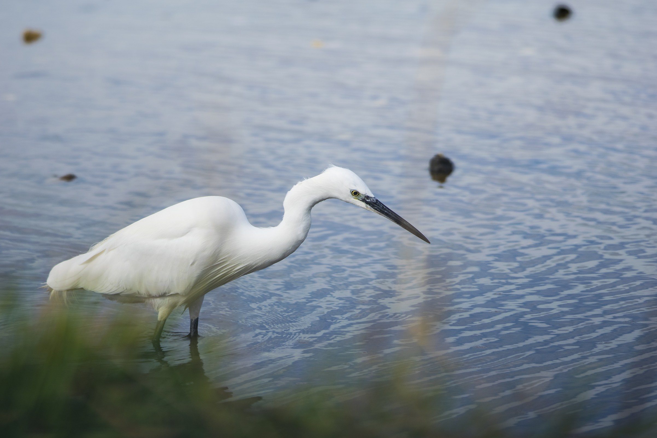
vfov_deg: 3.0
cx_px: 329
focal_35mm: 451
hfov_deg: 4.6
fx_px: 8229
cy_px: 219
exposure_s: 1/800
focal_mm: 300
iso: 100
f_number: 4
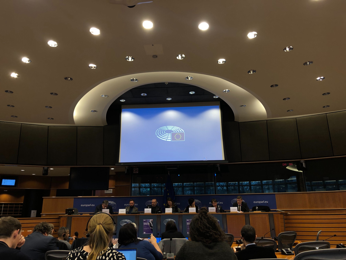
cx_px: 173
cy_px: 130
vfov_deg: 49.7
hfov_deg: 63.4
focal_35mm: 28
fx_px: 280
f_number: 1.8
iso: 25
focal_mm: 3.99
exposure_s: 1/33
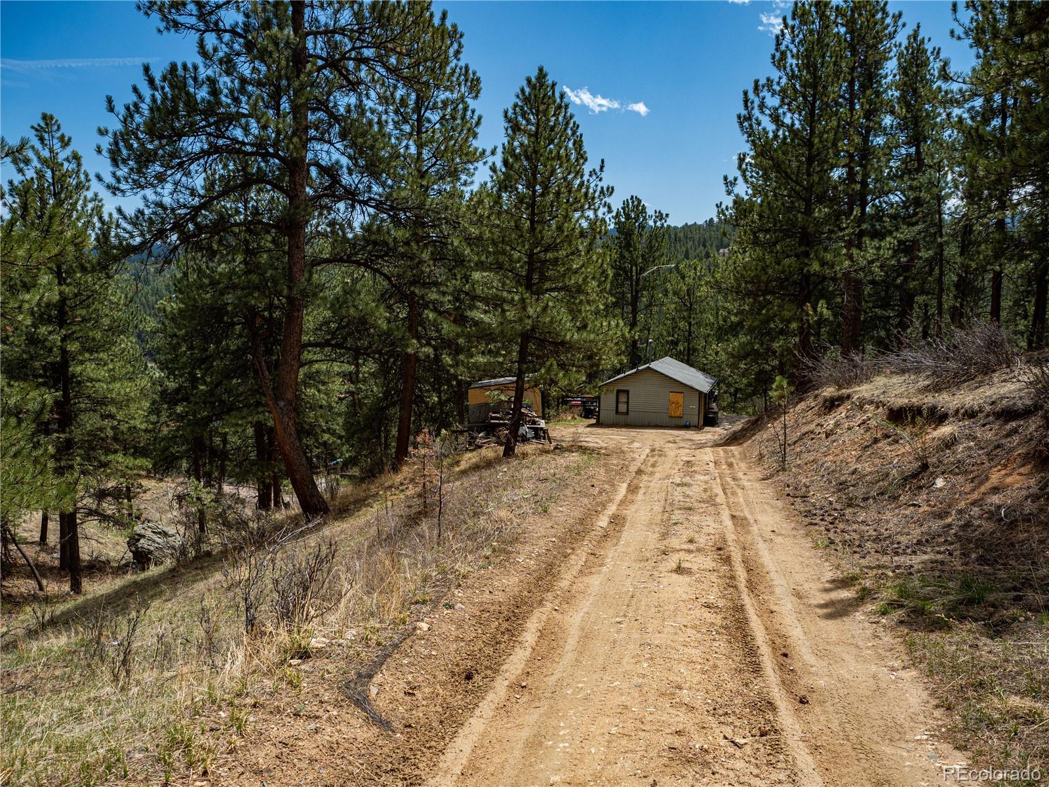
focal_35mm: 24
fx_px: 727
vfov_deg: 56.8
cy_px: 394
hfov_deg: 71.6
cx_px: 524
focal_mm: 12
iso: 200
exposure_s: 1/3200
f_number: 2.8
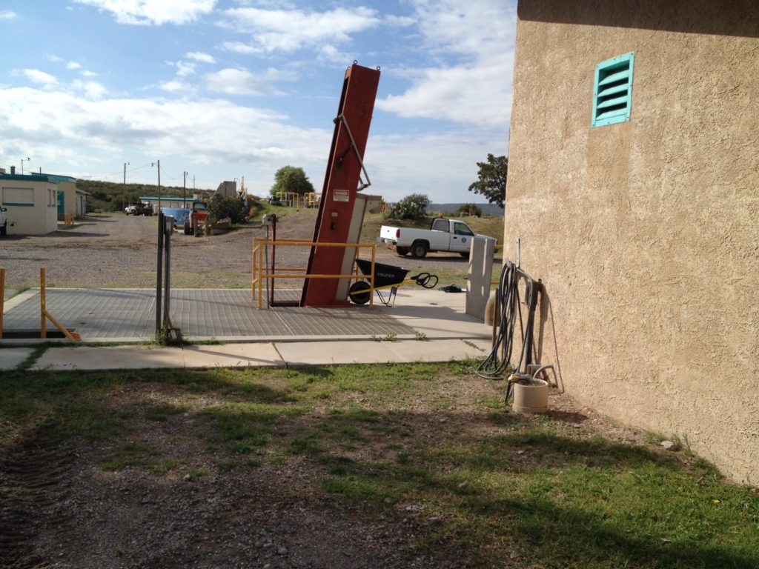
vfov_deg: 40.7
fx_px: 767
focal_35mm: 35
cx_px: 380
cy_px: 284
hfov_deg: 52.6
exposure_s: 1/2632
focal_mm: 4.28
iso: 50
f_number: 2.4
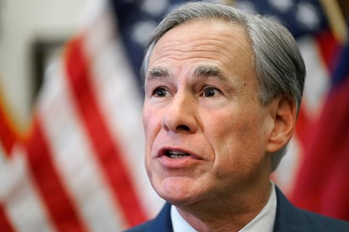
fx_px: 1589
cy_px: 112
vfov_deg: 8.4
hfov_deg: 12.5
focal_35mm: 164
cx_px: 181
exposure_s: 1/250
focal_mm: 158
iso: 6400
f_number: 2.8
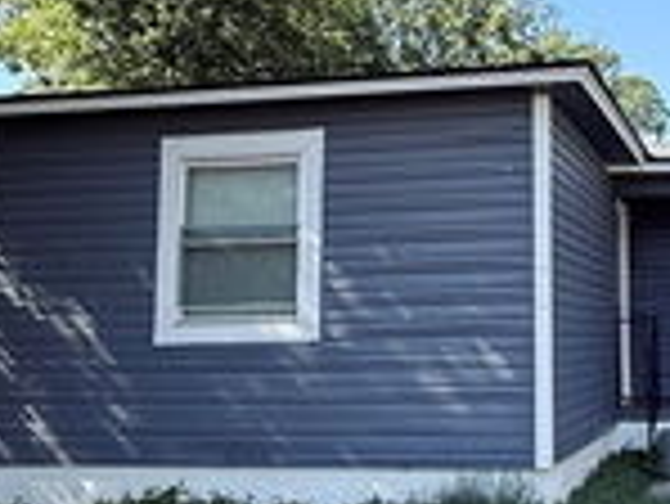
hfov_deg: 36.8
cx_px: 621
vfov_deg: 30.3
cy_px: 261
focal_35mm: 48
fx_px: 930
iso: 50
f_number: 2.2
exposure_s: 1/613
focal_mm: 2.22
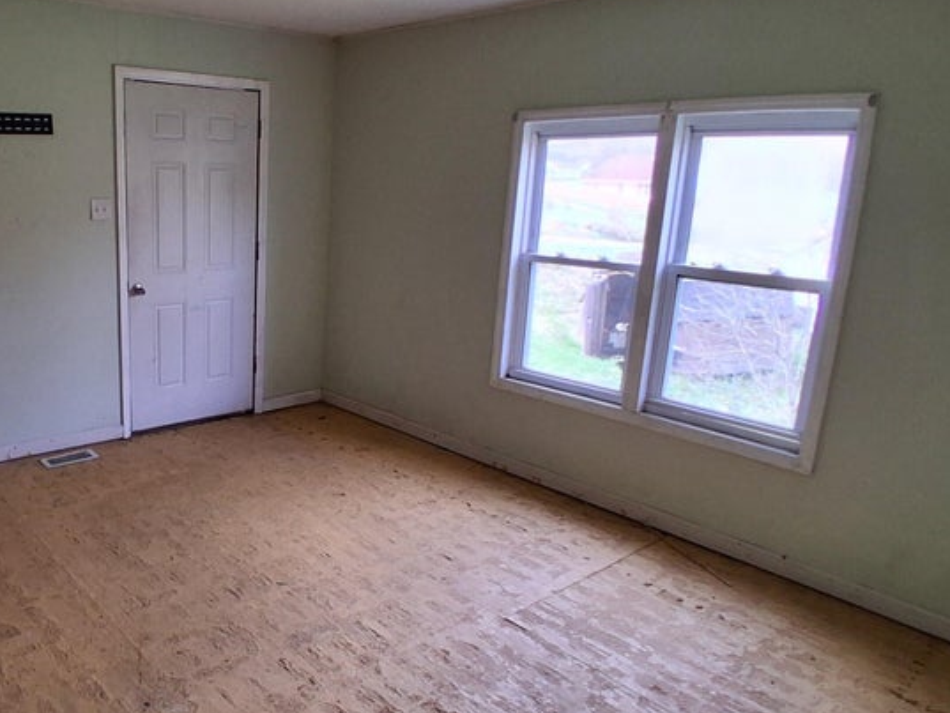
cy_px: 373
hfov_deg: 61.7
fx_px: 741
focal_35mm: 27
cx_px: 238
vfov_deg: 51.4
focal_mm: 1.4
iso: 125
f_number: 2.2
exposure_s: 1/120
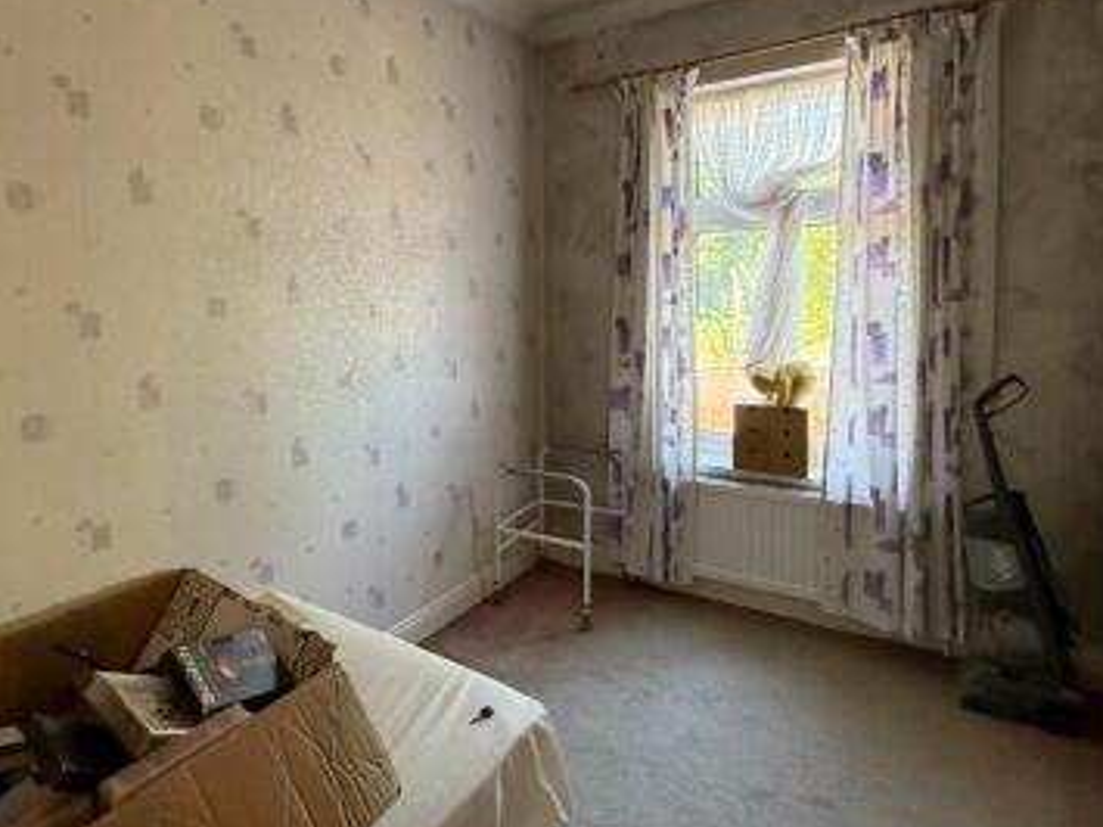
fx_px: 733
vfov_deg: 58.5
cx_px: 405
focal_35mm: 23
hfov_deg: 72.6
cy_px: 340
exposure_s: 1/99
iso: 320
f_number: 2.2
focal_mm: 2.22
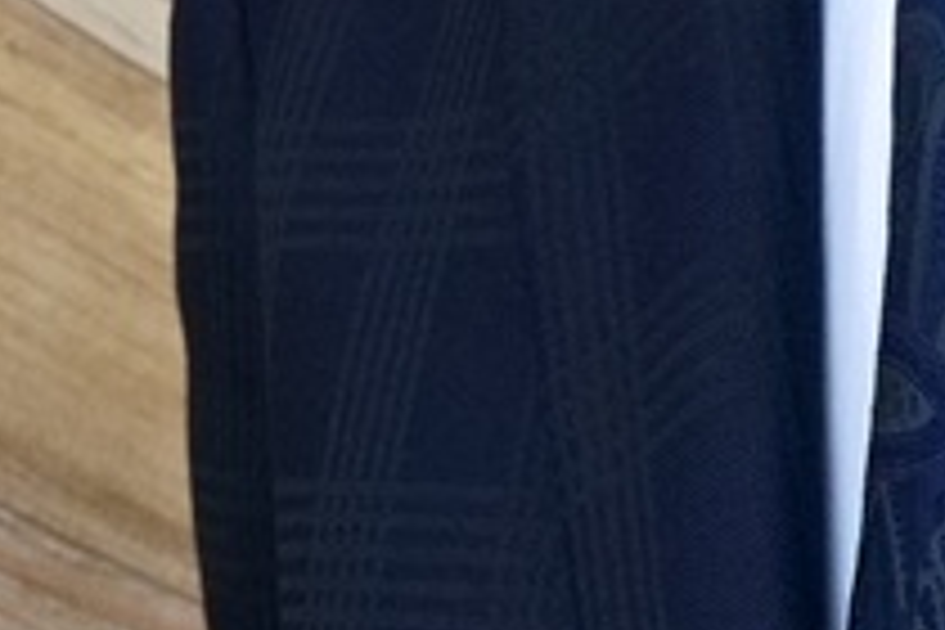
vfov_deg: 6.5
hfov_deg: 9.8
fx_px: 5538
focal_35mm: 211
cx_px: 432
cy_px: 405
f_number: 11
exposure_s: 1/50
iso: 6400
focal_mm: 37
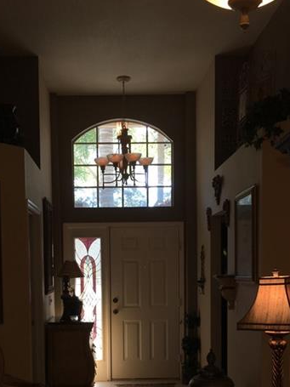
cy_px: 305
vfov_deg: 37.6
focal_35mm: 49
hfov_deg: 29.6
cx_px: 127
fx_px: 548
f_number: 2.2
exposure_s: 1/46
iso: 25
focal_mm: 4.15
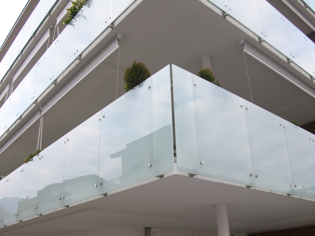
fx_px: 309
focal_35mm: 34
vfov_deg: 41.8
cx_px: 158
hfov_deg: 54.0
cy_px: 118
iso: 64
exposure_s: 1/65.9
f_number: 2.8
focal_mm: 5.7
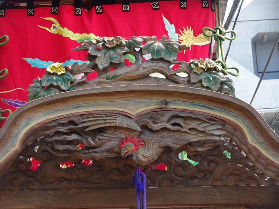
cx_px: 140
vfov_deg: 8.1
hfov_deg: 10.8
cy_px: 104
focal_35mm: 183
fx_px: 1475
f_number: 5.6
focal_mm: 31.31
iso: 250
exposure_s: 1/200
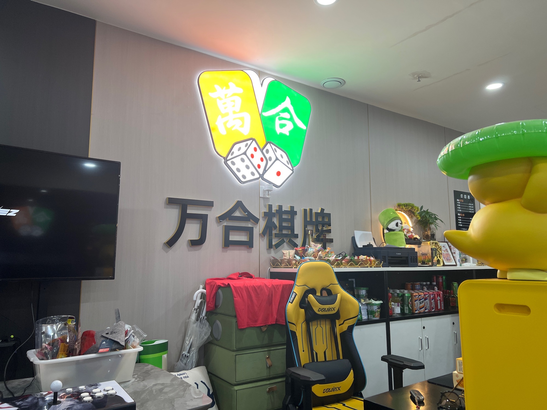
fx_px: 411
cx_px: 274
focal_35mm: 26
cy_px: 205
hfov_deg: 67.3
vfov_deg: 53.1
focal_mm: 5.7
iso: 64
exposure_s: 1/100
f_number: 1.5
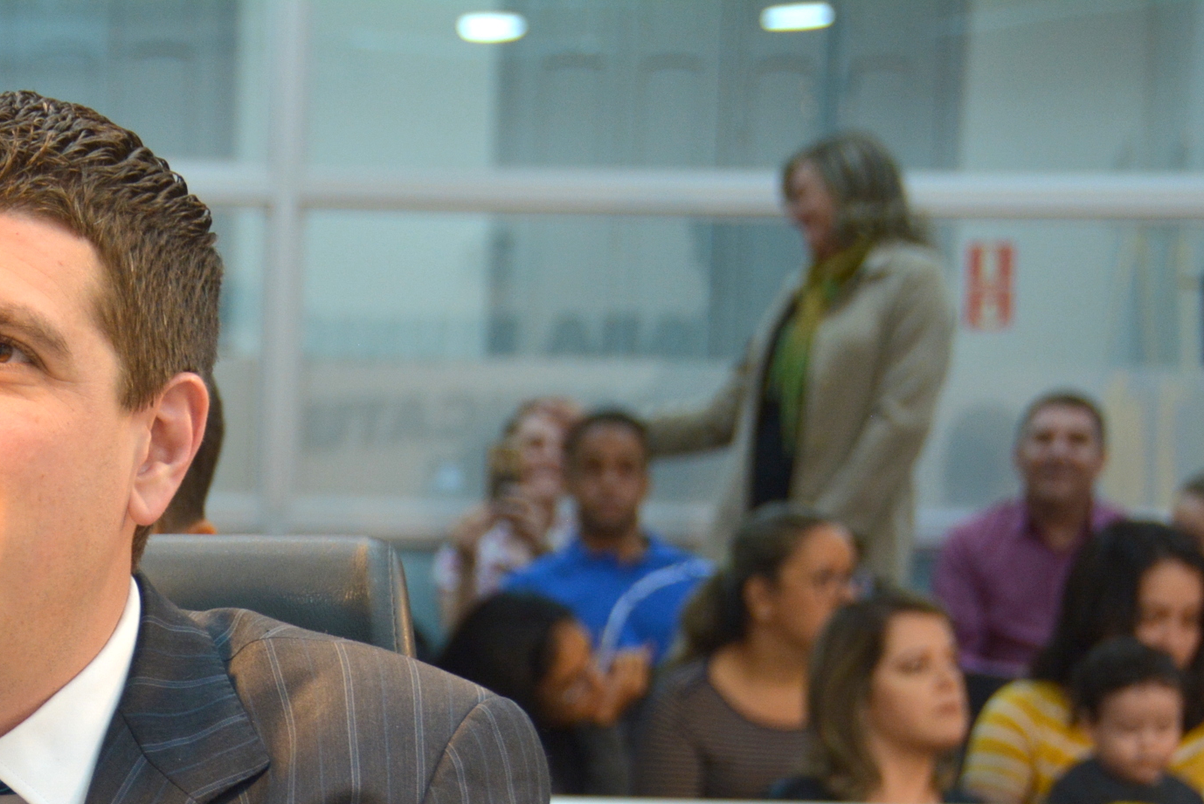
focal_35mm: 179
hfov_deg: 11.4
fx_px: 5994
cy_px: 872
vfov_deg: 7.6
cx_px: 29
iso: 500
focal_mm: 55
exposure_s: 1/60
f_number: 4.8
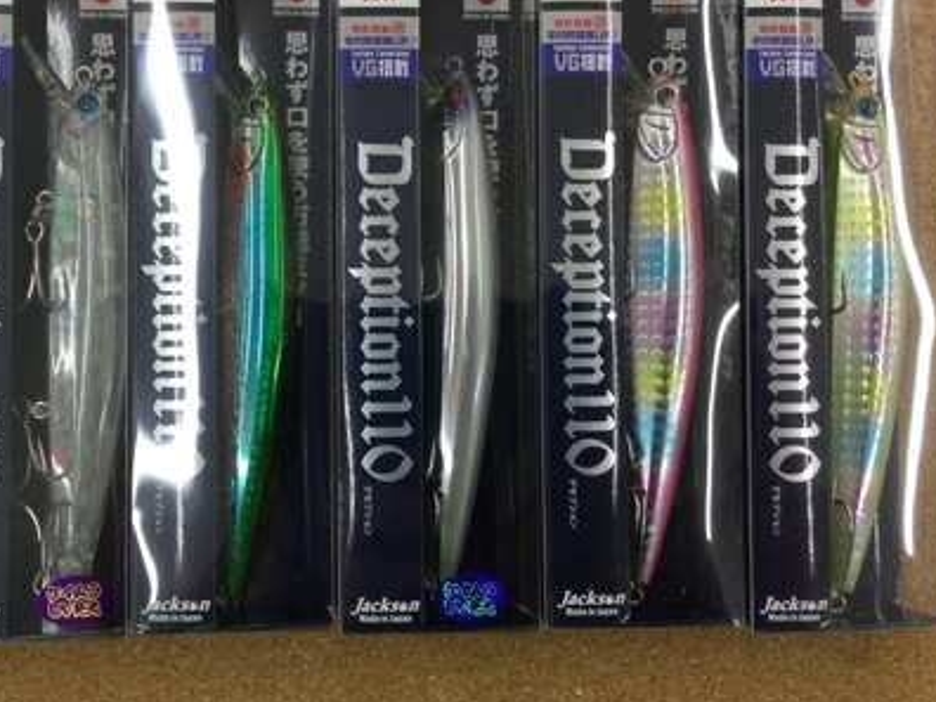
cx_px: 317
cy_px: 300
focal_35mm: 47
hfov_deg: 40.0
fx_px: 1271
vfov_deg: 30.8
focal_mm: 3.3
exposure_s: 1/30
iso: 32
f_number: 2.4
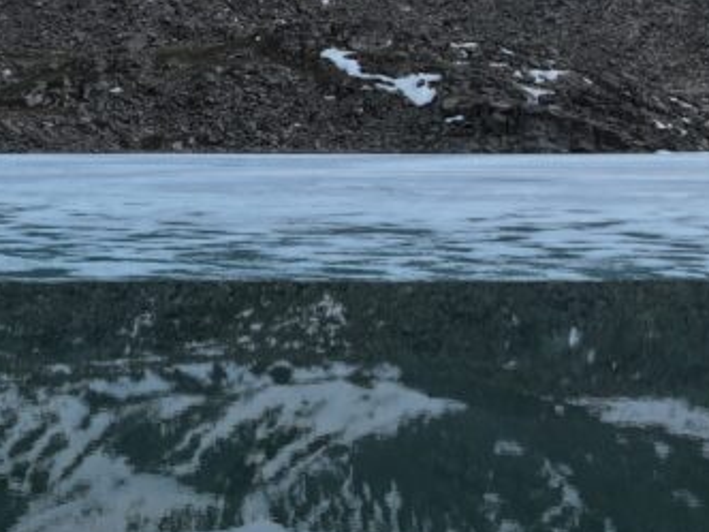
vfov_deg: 19.8
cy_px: 148
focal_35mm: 74
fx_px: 1516
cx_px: -354
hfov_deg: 21.9
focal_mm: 12.29
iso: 160
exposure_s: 1/100
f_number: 2.8
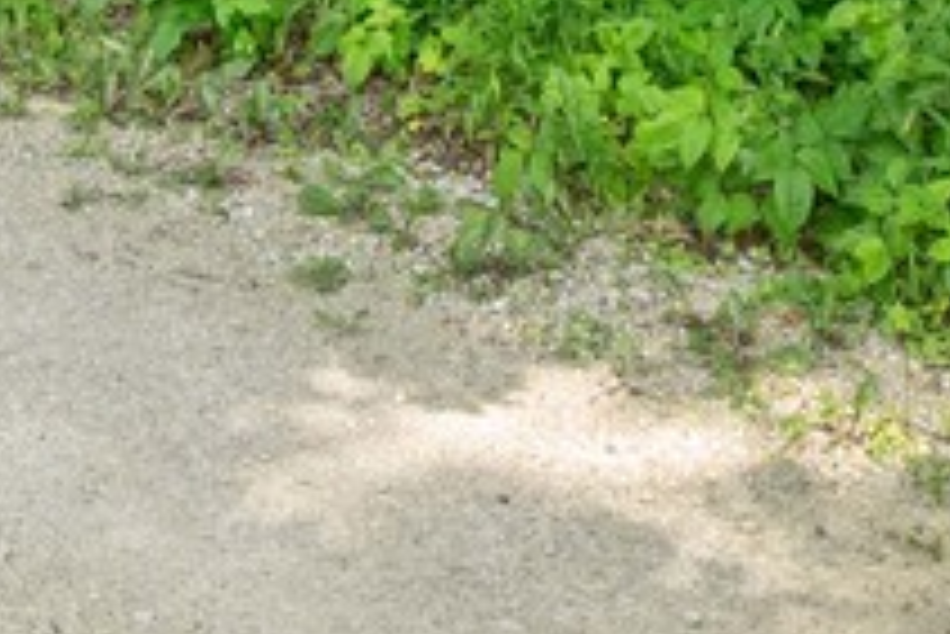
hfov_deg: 22.1
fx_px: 2429
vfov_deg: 10.5
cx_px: 371
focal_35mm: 92
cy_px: -1272
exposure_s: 1/100
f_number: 11
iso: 640
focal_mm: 12
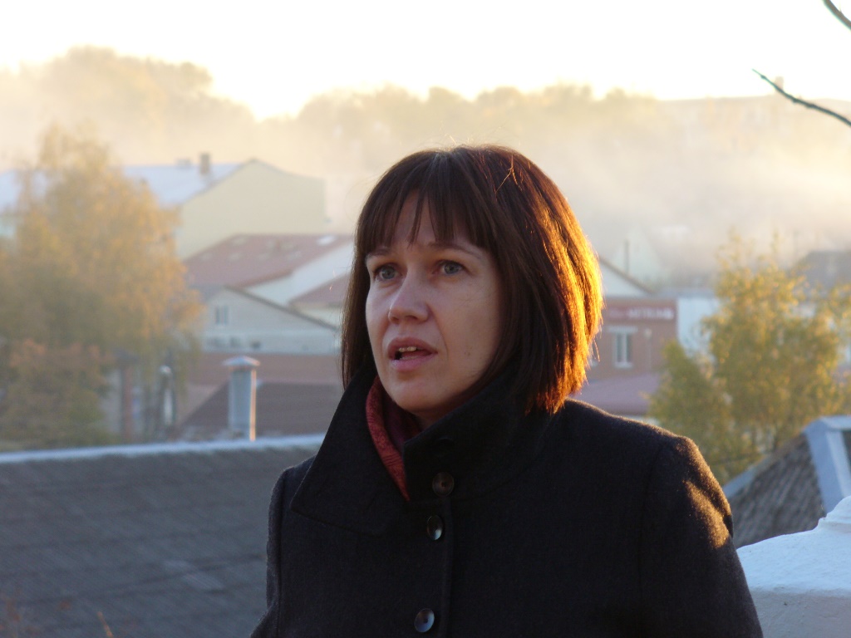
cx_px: 426
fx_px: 4351
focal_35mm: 177
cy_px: 319
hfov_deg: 11.2
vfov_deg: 8.4
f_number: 4.2
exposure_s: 1/60
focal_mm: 29.2
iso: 100
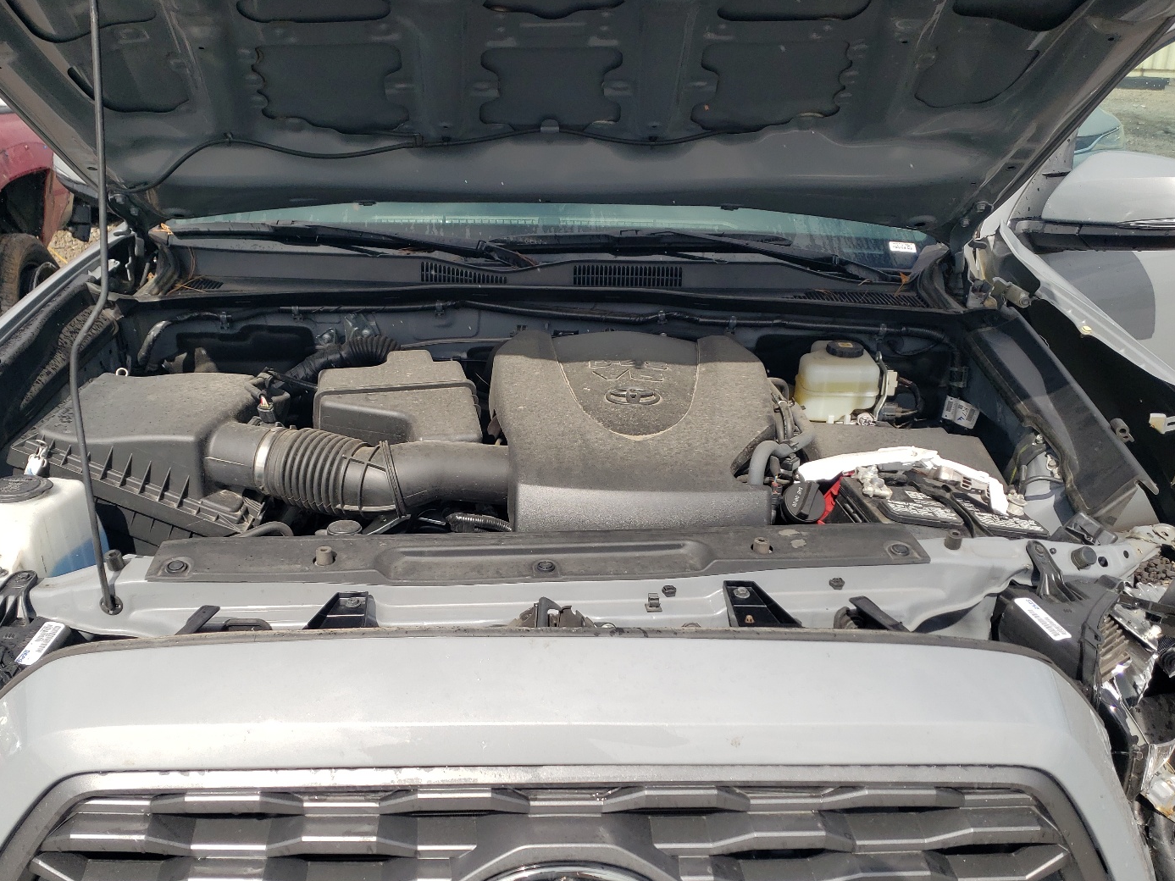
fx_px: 1018
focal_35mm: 30
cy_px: 490
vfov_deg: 46.7
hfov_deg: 59.9
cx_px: 554
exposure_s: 1/3333
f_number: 1.5
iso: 50
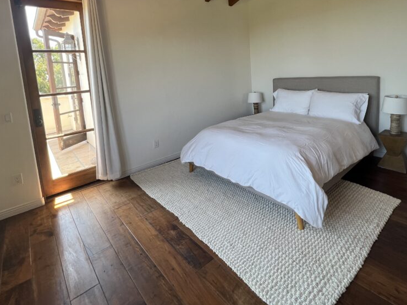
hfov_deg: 87.6
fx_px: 212
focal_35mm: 18
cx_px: 216
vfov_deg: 69.2
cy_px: 98
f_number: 1.8
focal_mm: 1.57
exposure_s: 1/99
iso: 64
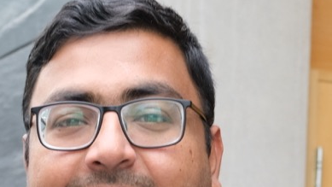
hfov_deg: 21.1
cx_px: 66
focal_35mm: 100
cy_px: 301
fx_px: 881
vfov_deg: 11.5
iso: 320
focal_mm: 19.6
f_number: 3.2
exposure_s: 1/100
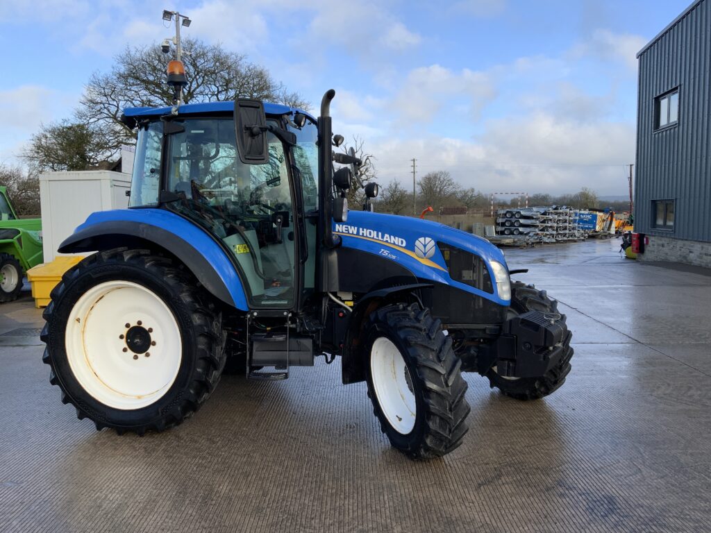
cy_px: 266
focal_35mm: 29
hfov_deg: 61.7
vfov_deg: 48.2
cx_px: 356
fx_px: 596
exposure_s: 1/829
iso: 16
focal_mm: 3
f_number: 1.8
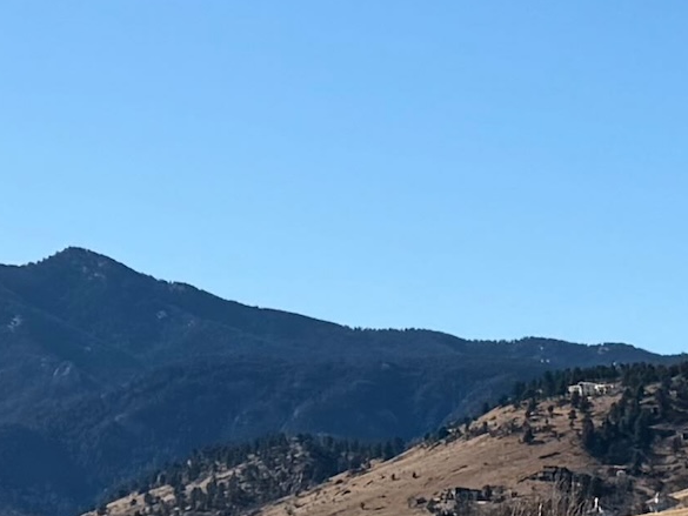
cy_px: 752
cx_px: 1499
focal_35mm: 164
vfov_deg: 8.9
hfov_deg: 10.7
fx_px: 3260
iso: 80
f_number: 1.78
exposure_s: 1/5714
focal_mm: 6.76
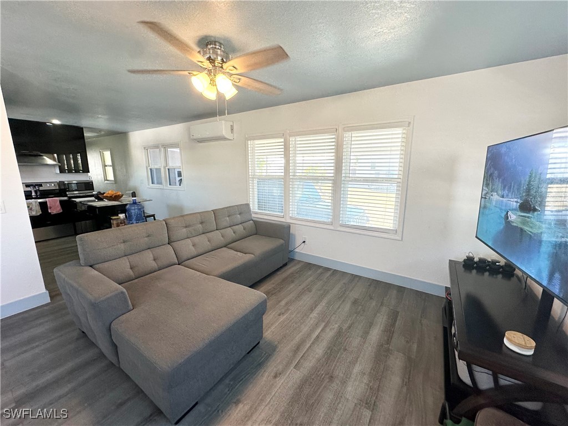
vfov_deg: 85.7
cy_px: 213
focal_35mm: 14
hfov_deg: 102.1
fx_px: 230
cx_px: 284
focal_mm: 2.22
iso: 100
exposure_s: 1/120
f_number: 2.2
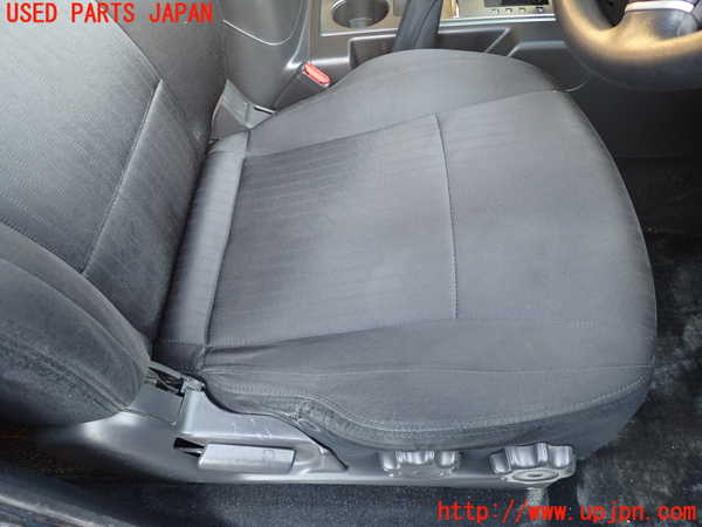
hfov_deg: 69.4
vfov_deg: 54.9
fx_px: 507
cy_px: 264
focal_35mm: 25
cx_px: 351
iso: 200
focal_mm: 4.5
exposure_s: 1/50
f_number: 2
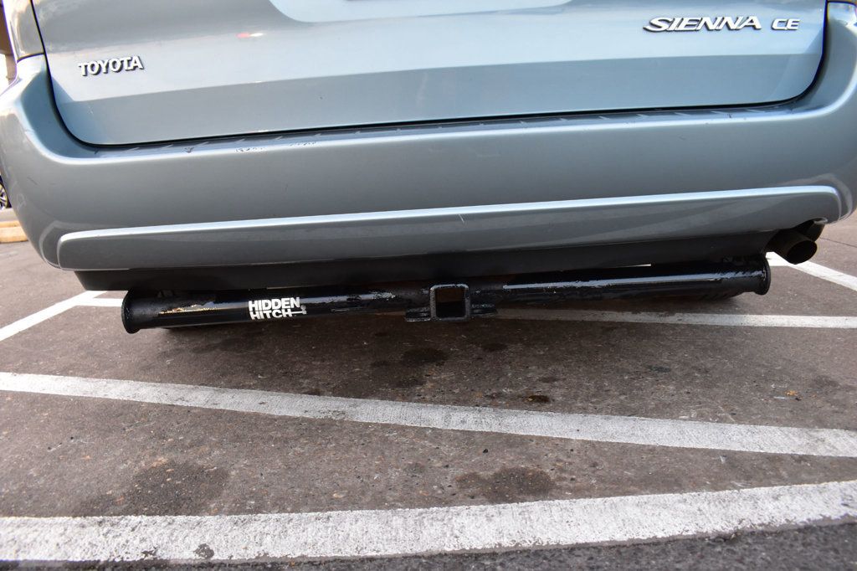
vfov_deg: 47.9
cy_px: 286
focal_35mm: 27
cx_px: 428
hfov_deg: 67.4
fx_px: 643
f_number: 6.3
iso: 900
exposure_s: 1/15
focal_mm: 18
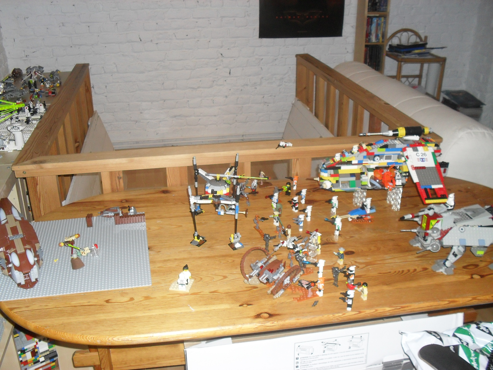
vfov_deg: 40.7
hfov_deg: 52.6
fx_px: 498
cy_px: 185
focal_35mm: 35
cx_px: 246
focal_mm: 6.3
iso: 200
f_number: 3.2
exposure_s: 1/45
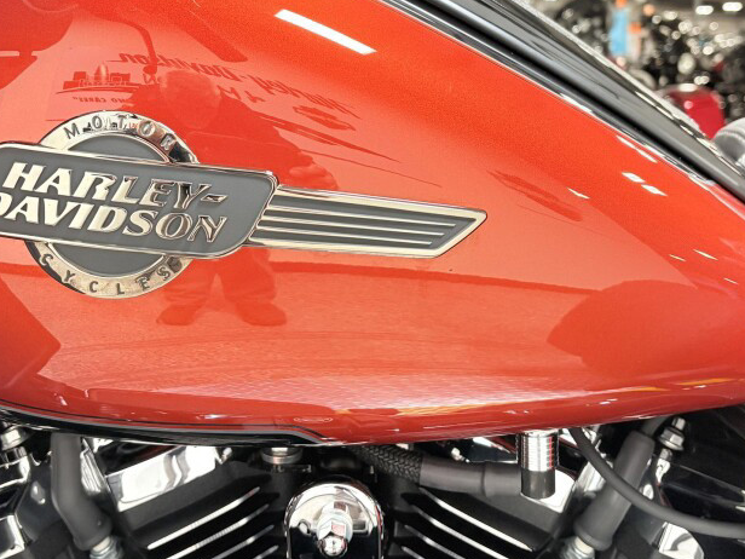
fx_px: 968
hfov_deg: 42.1
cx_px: 357
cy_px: 157
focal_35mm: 45
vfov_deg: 31.7
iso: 160
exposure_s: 1/60
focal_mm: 5.96
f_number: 1.6
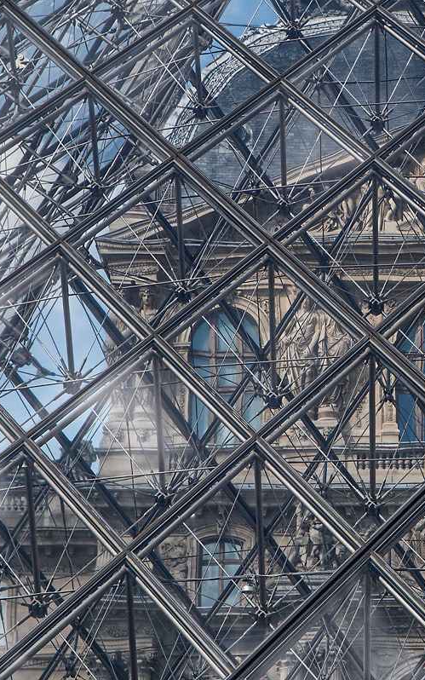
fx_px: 2983
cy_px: 340
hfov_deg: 8.1
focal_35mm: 161
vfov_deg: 13.0
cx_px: 485
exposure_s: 1/320
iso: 100
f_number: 6.3
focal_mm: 70
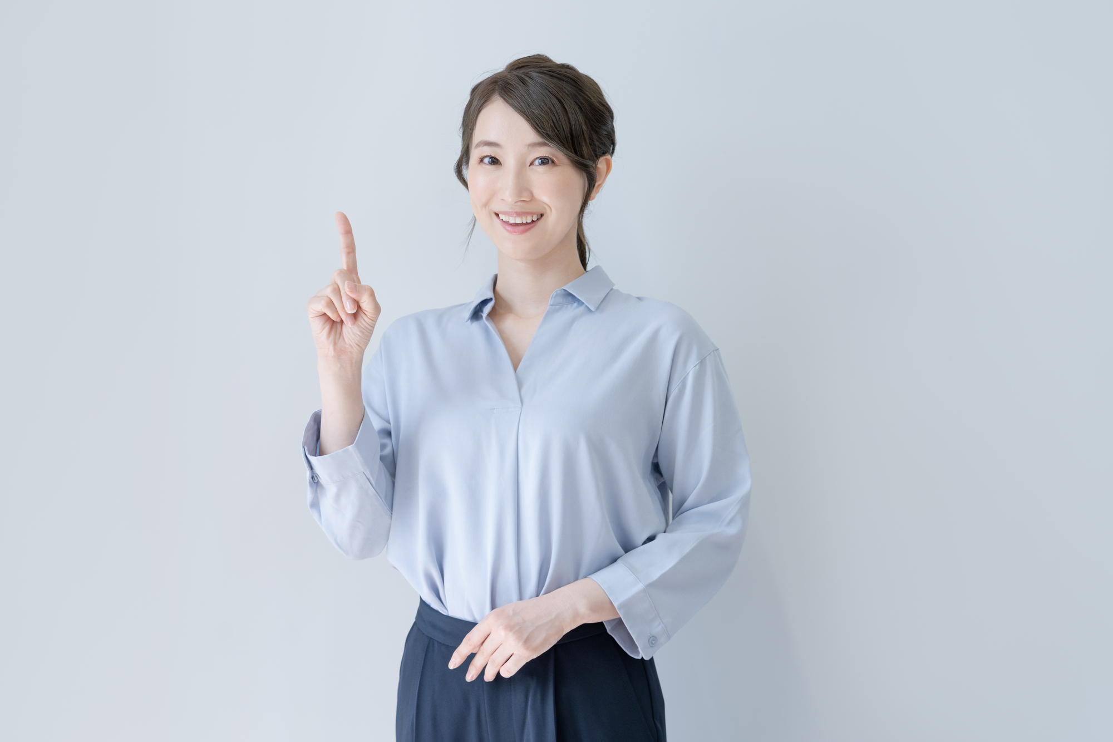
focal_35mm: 85
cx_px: 556
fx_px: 2628
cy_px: 371
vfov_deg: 16.1
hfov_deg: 23.9
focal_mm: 85
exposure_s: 1/160
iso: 400
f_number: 5
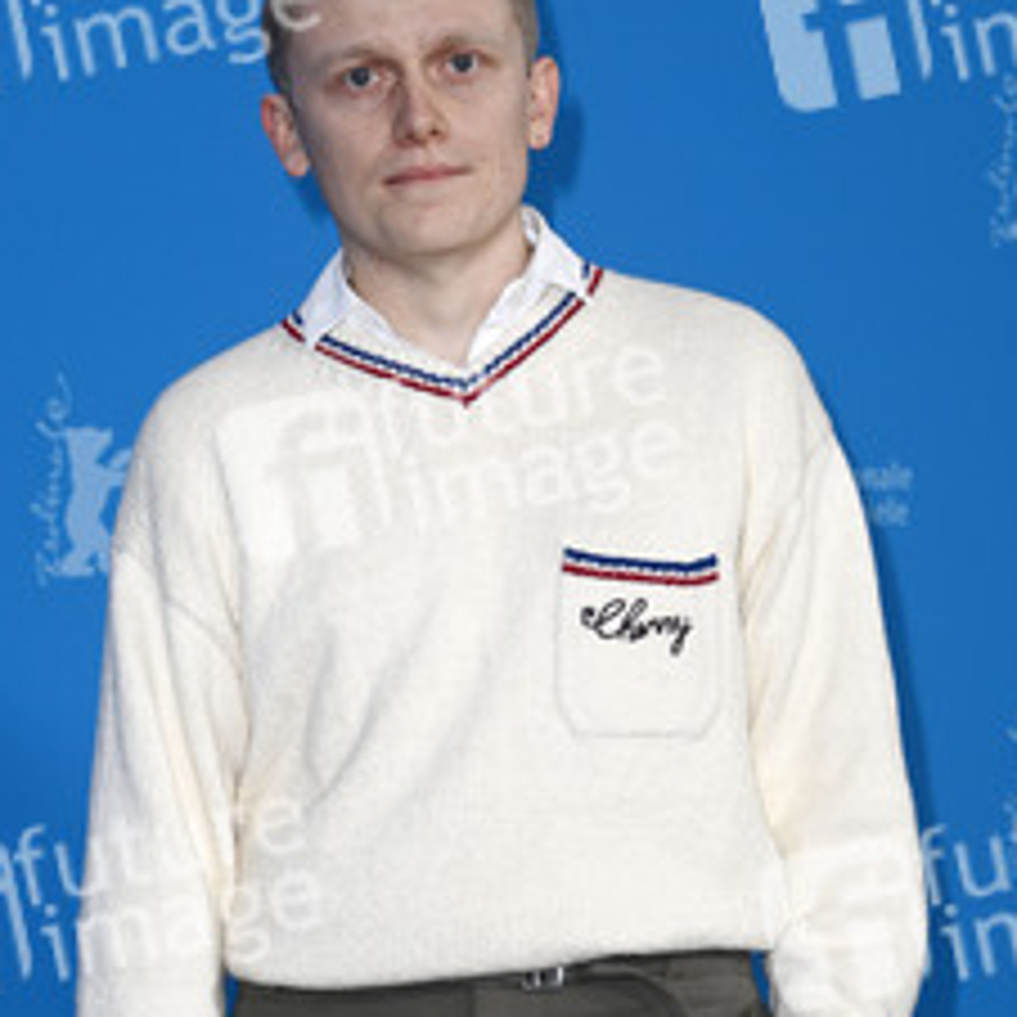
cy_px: 680
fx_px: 5584
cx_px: 580
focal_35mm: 168
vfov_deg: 10.4
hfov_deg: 10.4
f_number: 5.6
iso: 640
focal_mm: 112
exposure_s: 1/250
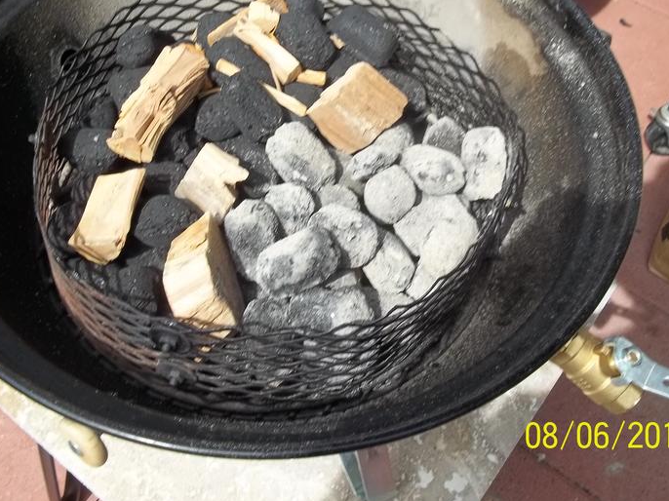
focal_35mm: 42
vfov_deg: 34.1
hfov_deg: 44.7
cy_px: 187
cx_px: 300
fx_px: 811
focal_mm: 5.7
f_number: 8.8
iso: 64
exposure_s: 1/80
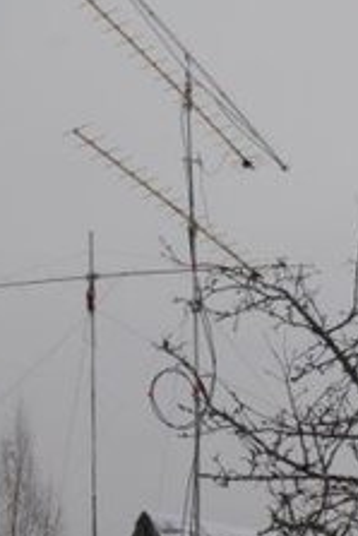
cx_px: 96
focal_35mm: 86
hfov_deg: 15.8
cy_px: 474
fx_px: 1281
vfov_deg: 23.1
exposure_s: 1/250
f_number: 8
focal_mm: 20
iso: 100
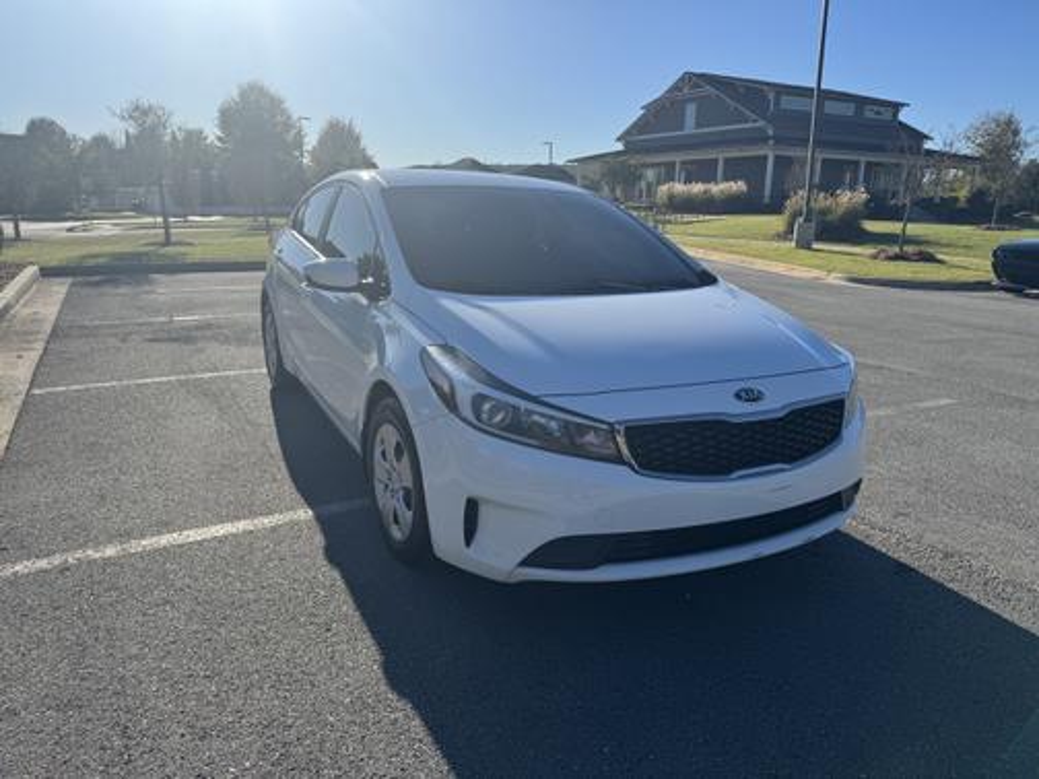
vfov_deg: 56.8
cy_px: 390
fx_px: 720
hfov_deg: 71.6
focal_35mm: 24
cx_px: 520
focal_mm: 6.76
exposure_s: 1/4608
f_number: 1.78
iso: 80
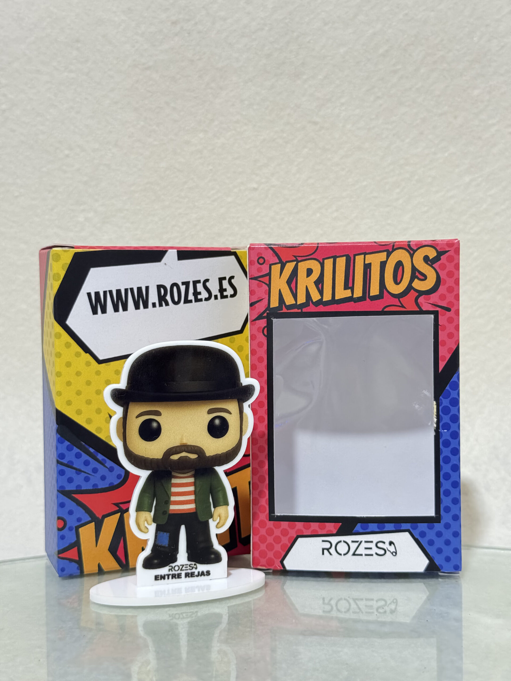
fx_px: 945
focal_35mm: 48
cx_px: 256
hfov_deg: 30.3
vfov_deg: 39.7
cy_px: 340
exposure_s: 1/27
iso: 800
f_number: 1.78
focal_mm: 6.76
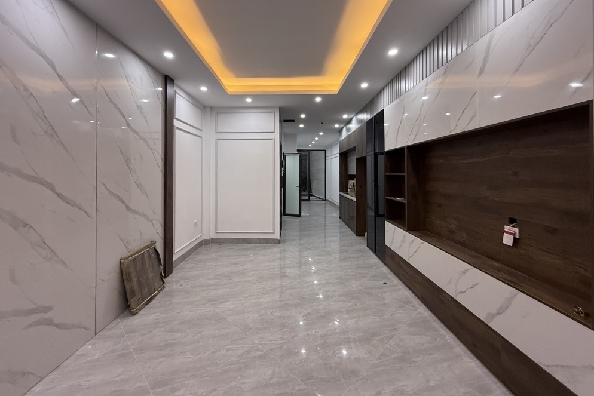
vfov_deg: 76.9
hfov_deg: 100.4
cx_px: 290
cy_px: 171
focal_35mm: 15
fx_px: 248
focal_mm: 2.22
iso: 250
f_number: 2.2
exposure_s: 1/100
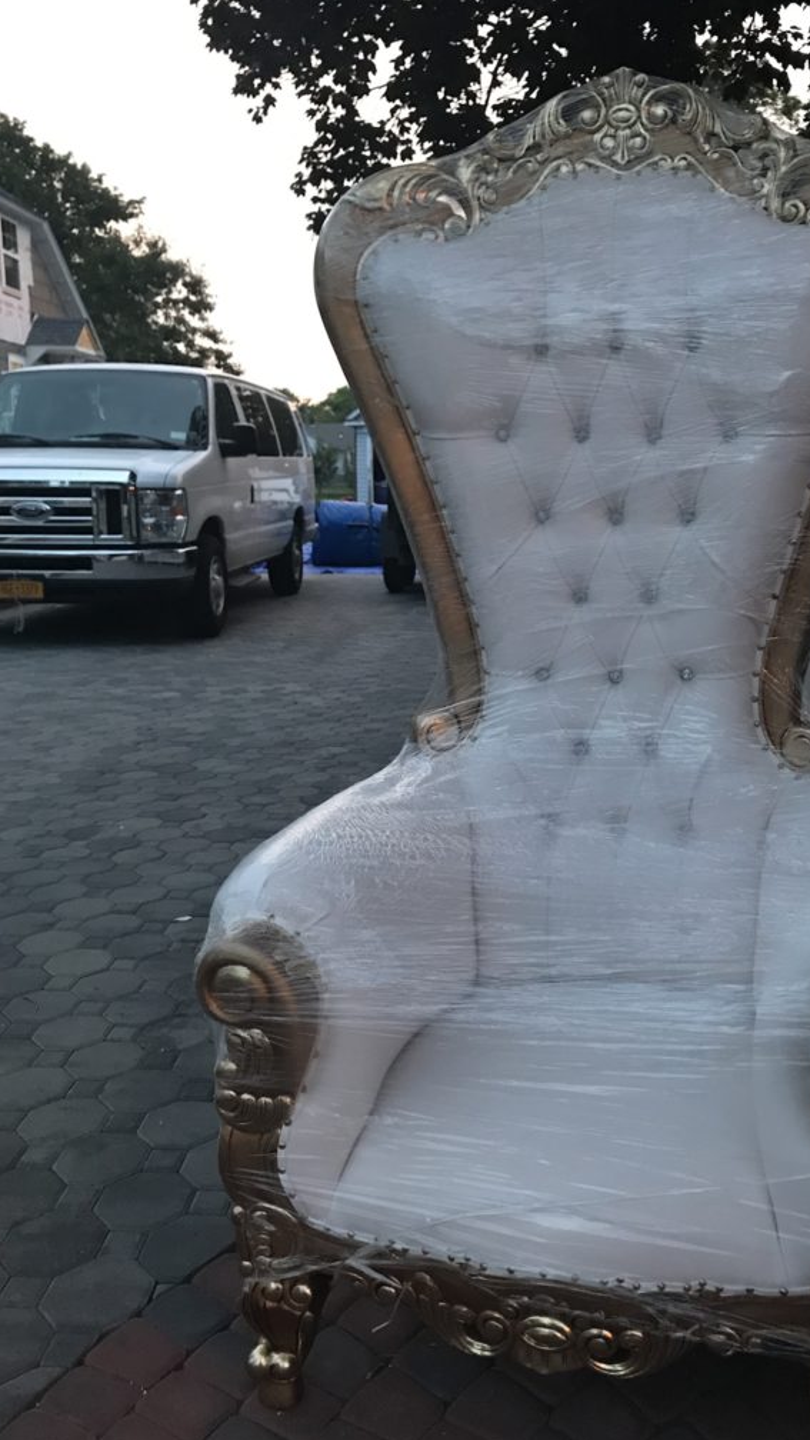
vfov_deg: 62.6
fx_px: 1184
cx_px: 503
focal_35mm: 31
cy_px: 716
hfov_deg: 37.6
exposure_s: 1/12
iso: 100
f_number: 1.8
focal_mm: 3.99
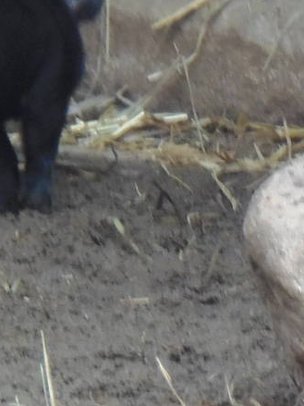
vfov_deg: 1.7
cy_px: 152
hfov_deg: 1.3
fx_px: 13929
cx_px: 375
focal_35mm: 1189
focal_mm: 60.4
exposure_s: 1/15
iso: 200
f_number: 5
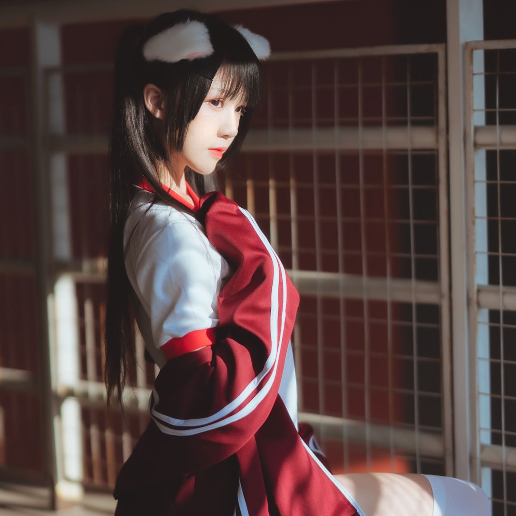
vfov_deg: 16.0
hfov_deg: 16.0
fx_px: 1838
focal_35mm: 109
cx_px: 259
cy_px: 310
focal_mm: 85
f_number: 1.4
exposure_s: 1/1600
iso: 50
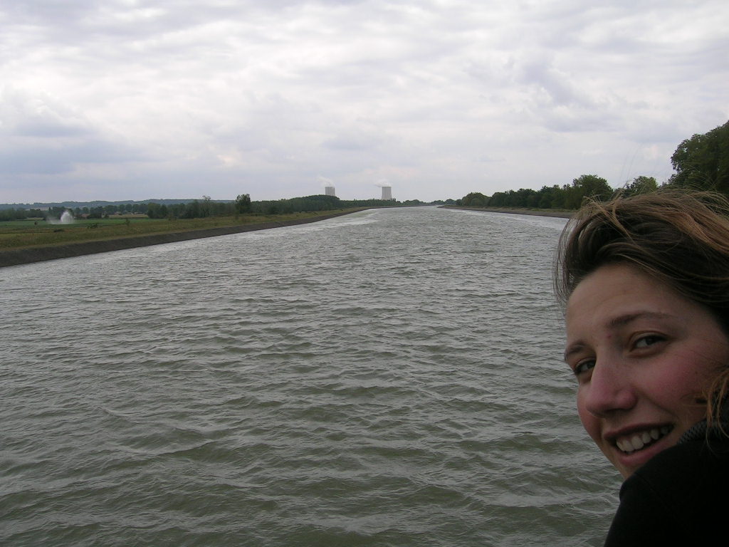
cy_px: 274
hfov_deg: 52.6
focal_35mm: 35
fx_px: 737
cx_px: 364
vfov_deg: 40.7
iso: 50
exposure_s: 1/370
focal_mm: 5.4
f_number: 4.8
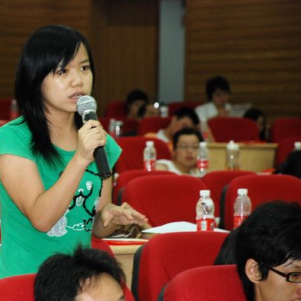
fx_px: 2135
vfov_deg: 8.1
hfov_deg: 8.1
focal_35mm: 217
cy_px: 149
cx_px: 77
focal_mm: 112
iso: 640
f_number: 5.6
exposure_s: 1/25
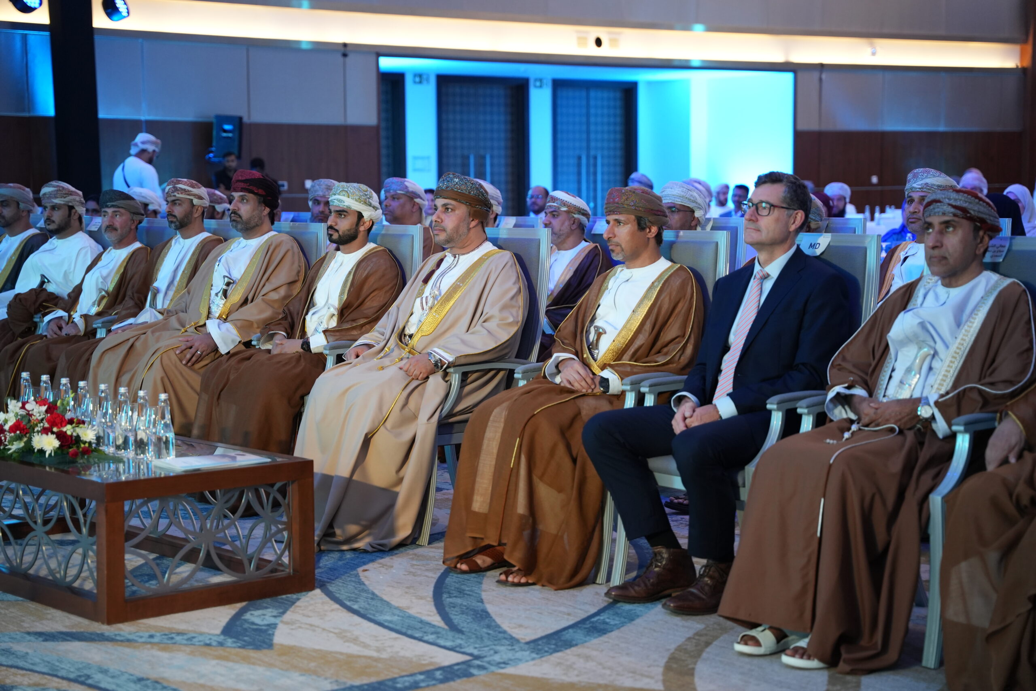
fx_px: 2014
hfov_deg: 28.8
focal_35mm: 70
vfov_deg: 19.5
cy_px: 346
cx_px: 518
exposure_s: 1/80
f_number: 2.8
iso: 1600
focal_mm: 70
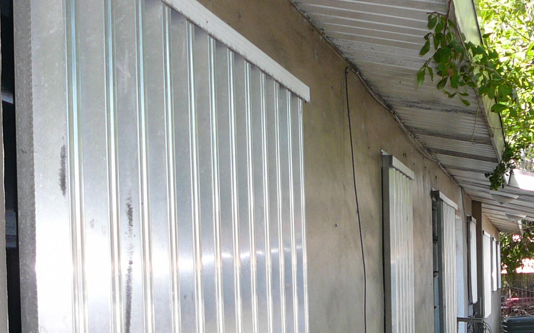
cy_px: 291
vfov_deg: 18.9
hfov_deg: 30.1
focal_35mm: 68
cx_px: 322
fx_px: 990
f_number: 2.8
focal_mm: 5.2
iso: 80
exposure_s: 1/100
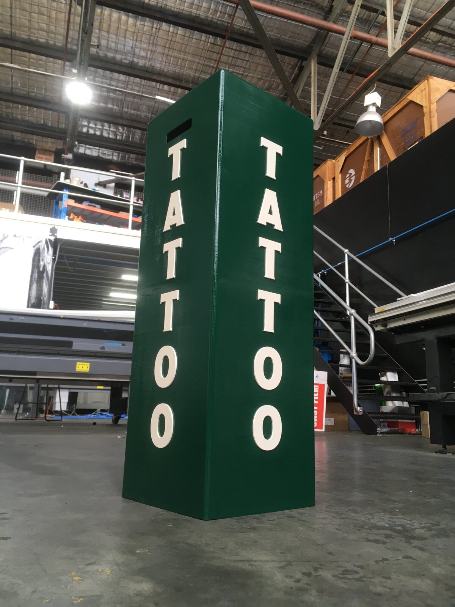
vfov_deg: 61.7
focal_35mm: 29
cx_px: 228
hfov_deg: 48.2
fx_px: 508
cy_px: 304
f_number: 2.2
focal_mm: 4.15
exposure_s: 1/33
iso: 32
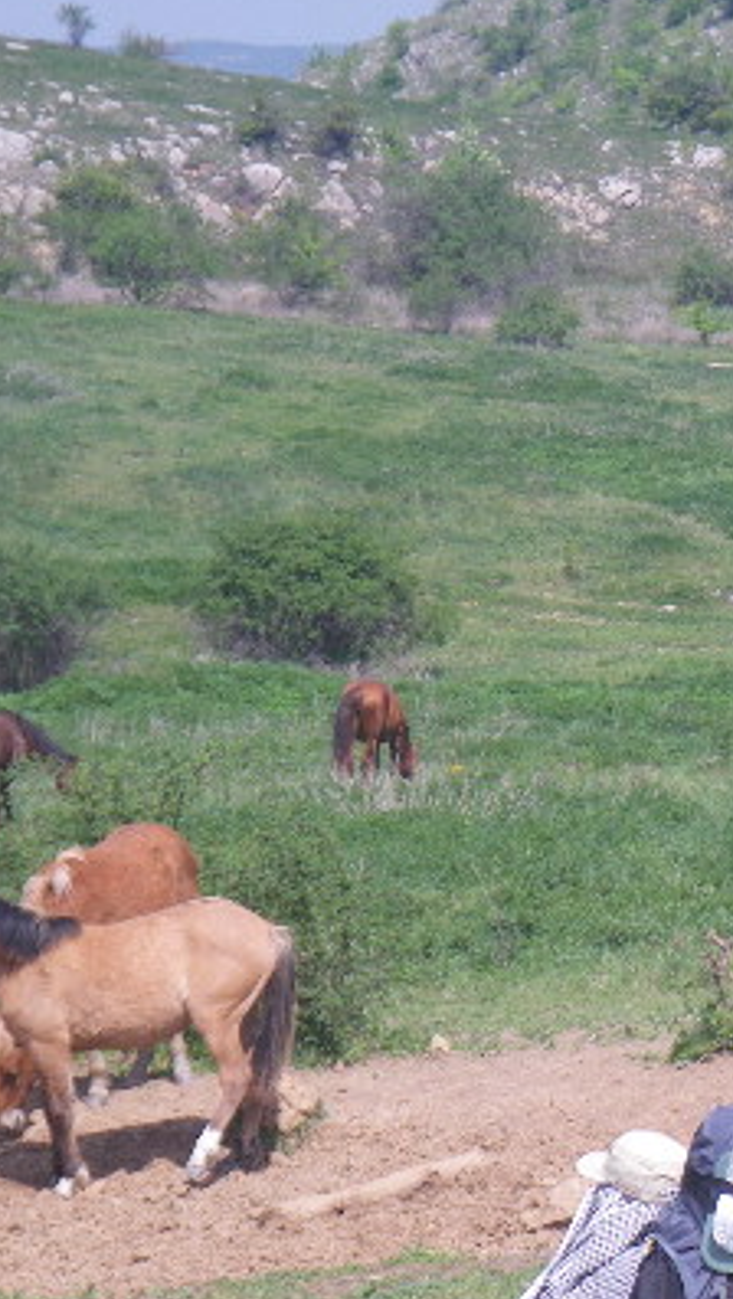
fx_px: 4688
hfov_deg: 8.9
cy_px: 880
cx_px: 713
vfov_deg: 15.7
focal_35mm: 136
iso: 50
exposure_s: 1/250
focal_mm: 11.1
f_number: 4.6
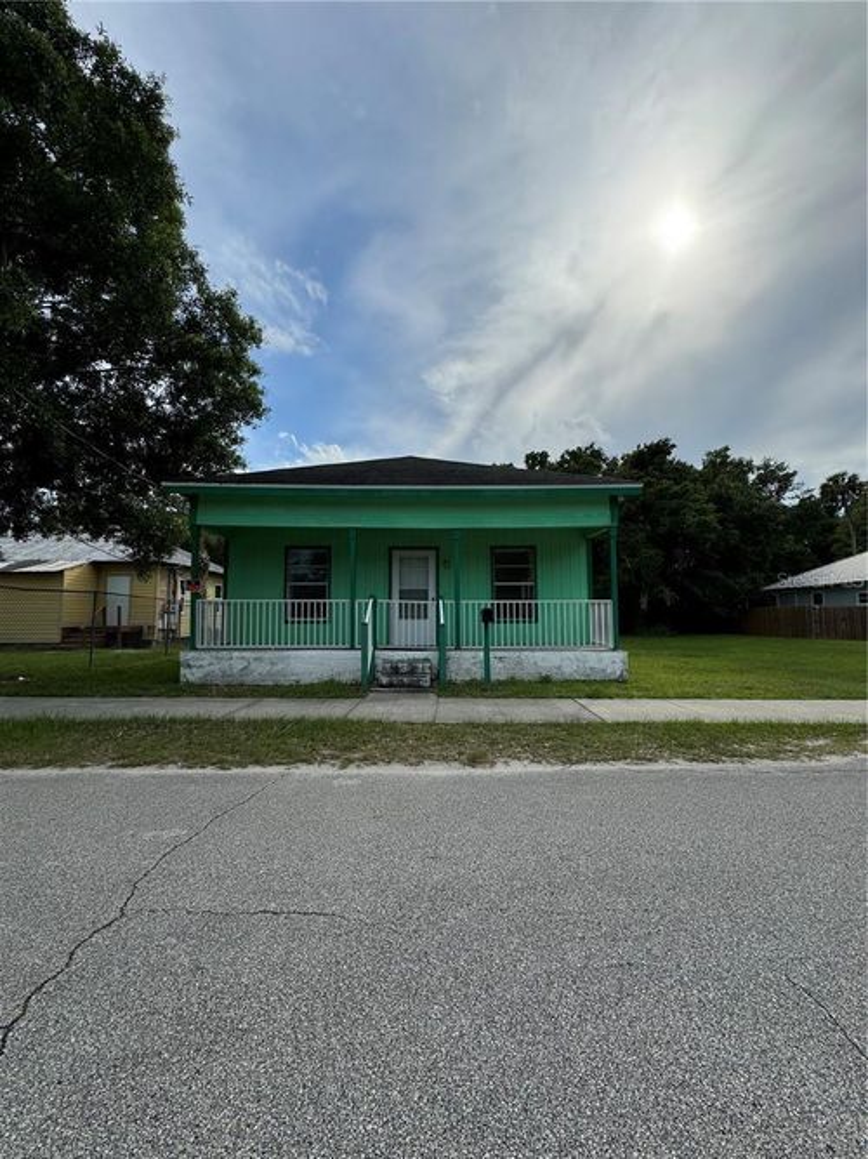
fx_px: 468
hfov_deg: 85.7
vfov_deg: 102.1
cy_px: 580
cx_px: 434
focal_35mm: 14
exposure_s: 1/2273
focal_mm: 2.22
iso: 50
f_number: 2.2
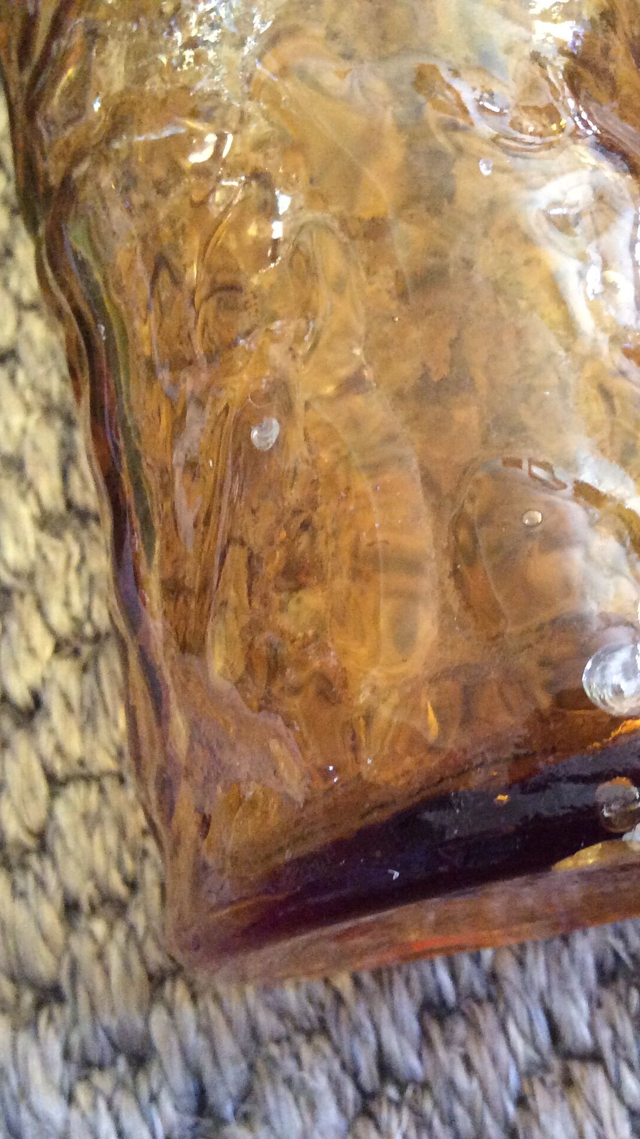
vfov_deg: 43.7
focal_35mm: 47
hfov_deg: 25.2
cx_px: 449
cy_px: 574
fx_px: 1418
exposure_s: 1/20
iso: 320
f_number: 2.4
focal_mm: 3.3
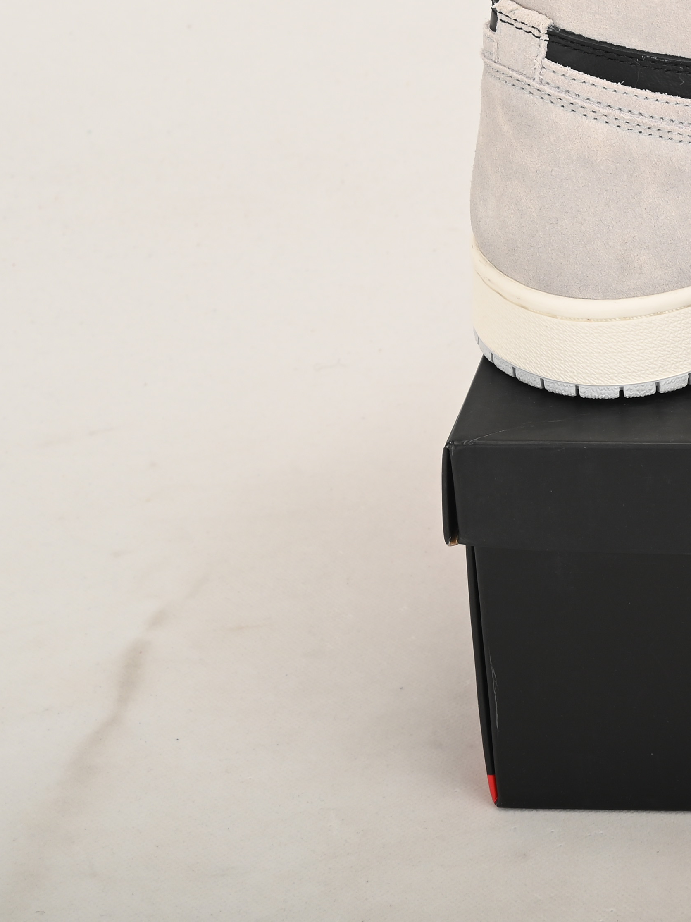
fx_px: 2902
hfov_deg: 12.6
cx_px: 1143
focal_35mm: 109
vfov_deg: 17.9
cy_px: 158
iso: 100
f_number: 11
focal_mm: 42
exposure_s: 1/200
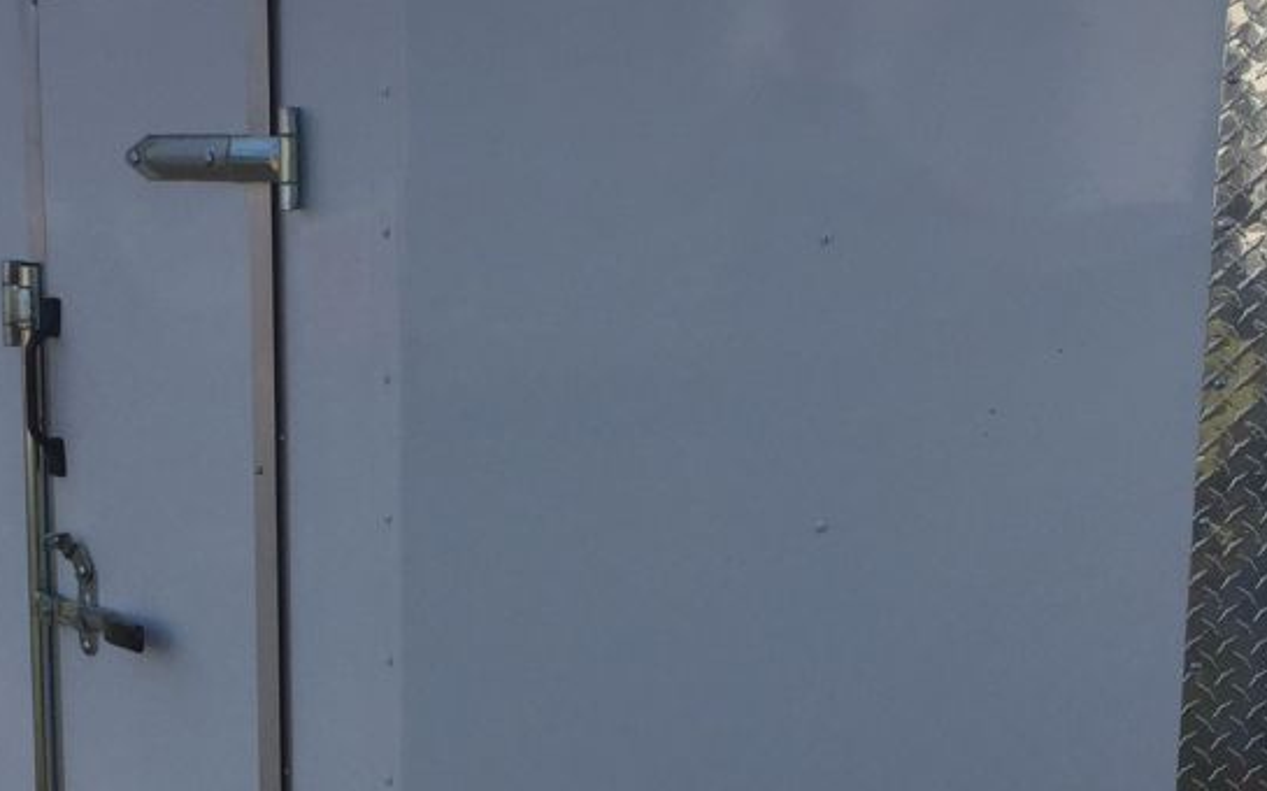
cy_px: 768
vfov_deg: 16.2
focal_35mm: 79
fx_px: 2726
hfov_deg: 26.0
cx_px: 421
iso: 32
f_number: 2.2
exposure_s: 1/1647
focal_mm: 4.15
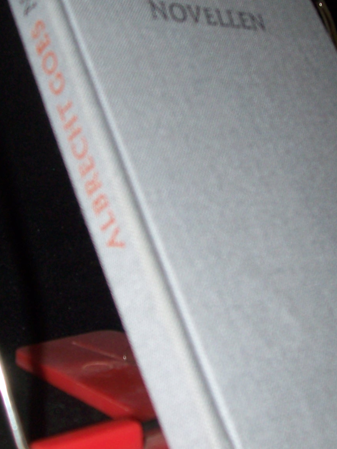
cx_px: 221
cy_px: 208
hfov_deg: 21.5
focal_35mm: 68
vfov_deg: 28.6
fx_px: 883
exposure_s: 1/60
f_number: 2.7
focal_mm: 5.6
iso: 80
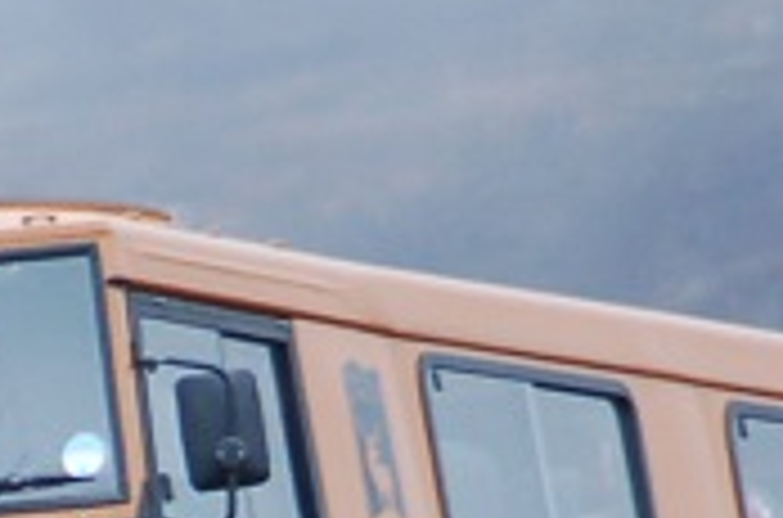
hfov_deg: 0.8
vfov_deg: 0.5
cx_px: 166
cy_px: 759
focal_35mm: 2590
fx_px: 56179
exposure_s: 1/500
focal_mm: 300
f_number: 5.6
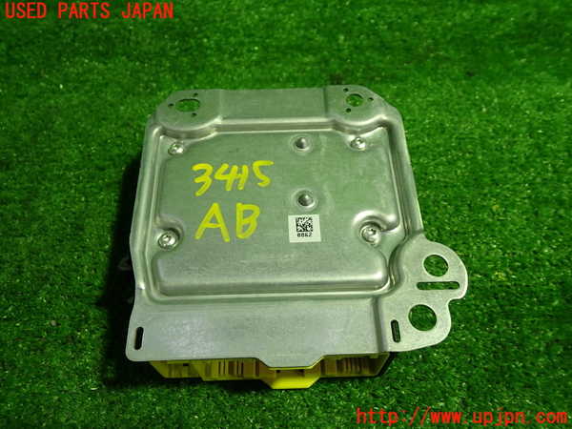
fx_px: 496
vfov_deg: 46.8
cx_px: 286
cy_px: 214
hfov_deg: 60.0
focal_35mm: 30
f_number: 2.3
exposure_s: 1/50
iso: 200
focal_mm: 5.4
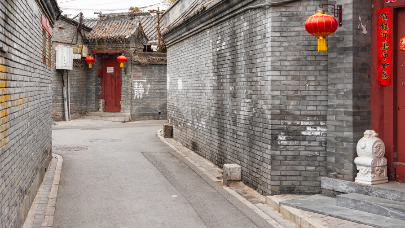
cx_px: 176
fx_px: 559
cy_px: 83
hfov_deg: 39.8
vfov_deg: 23.0
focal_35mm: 52
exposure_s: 1/100
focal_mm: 35
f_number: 4
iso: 100
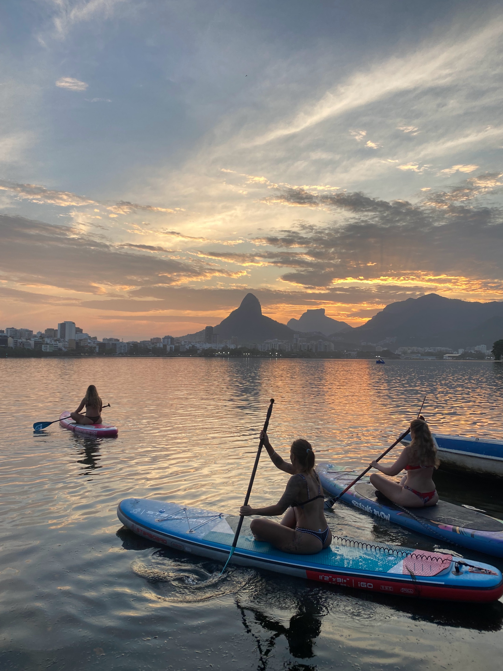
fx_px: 504
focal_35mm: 26
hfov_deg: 53.1
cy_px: 336
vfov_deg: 67.3
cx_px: 252
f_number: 1.8
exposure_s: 1/126
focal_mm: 4.25
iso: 32
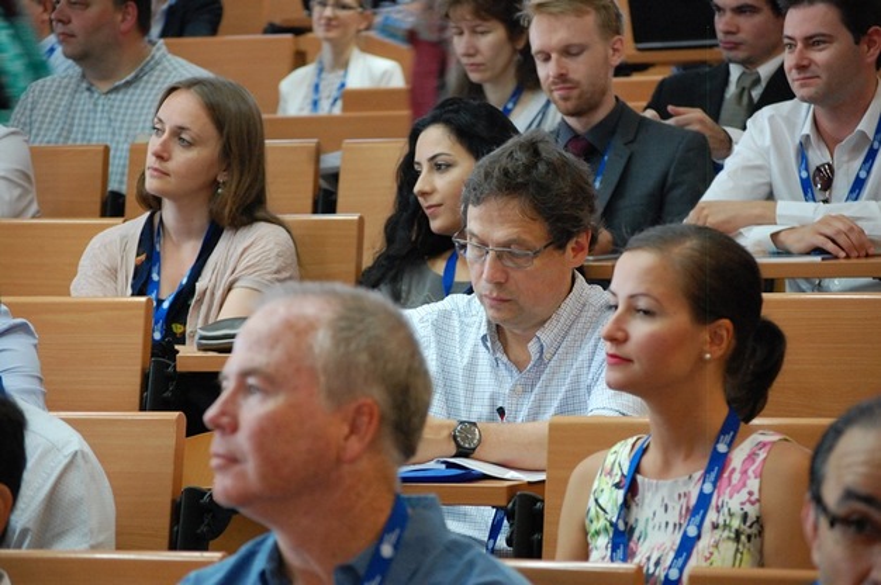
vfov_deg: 9.9
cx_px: 440
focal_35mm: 138
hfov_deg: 14.9
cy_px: 292
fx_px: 3374
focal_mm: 92
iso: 1400
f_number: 4.5
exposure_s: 1/30
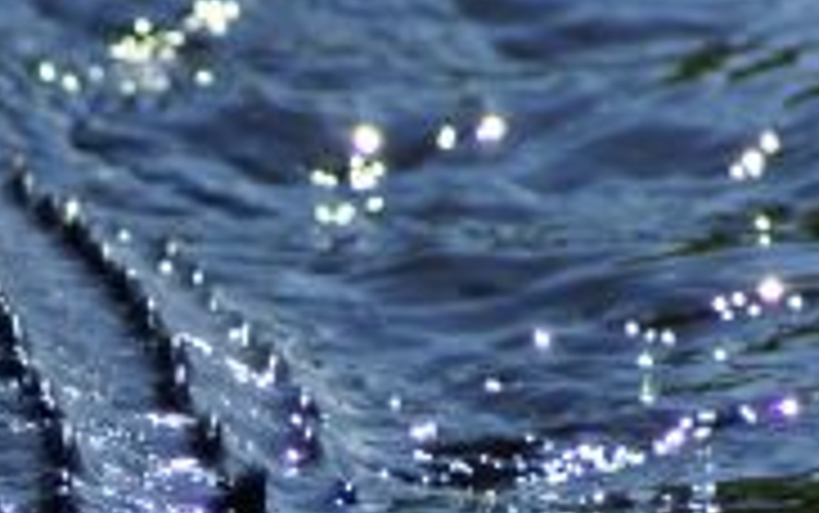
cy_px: 742
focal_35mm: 1681
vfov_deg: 0.8
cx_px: 279
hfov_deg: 1.2
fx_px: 37544
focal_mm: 250
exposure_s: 1/500
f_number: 6.3
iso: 100
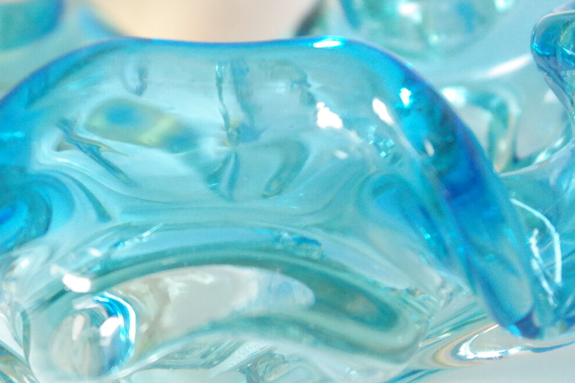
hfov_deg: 15.2
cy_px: 185
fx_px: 2140
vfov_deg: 10.2
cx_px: 80
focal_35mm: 134
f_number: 5.6
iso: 1600
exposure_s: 1/30
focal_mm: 50
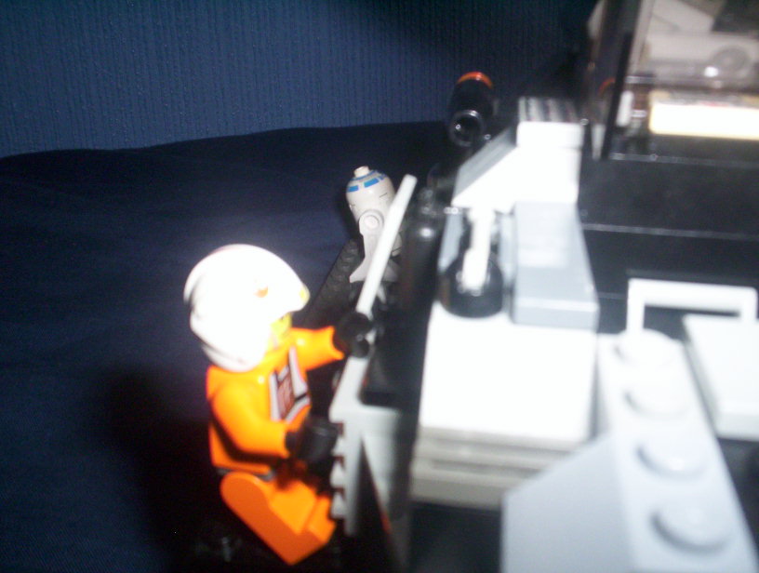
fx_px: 835
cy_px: 286
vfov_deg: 37.9
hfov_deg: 48.9
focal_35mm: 38
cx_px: 380
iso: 140
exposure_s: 1/60
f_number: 4.5
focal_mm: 4.99
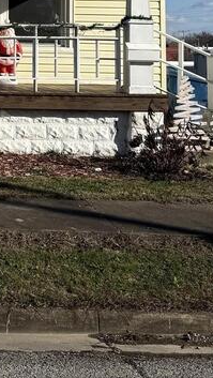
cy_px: 0
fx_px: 802
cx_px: -95
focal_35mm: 80
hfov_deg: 14.3
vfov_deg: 25.2
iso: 80
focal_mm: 6.76
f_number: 1.78
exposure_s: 1/6173
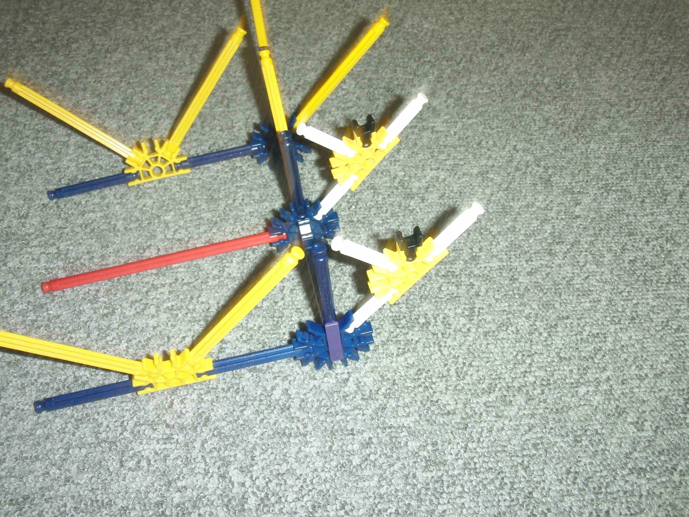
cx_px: 344
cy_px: 258
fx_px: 756
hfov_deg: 49.0
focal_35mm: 38
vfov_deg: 37.7
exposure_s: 1/40
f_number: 3.9
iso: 250
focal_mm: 6.66
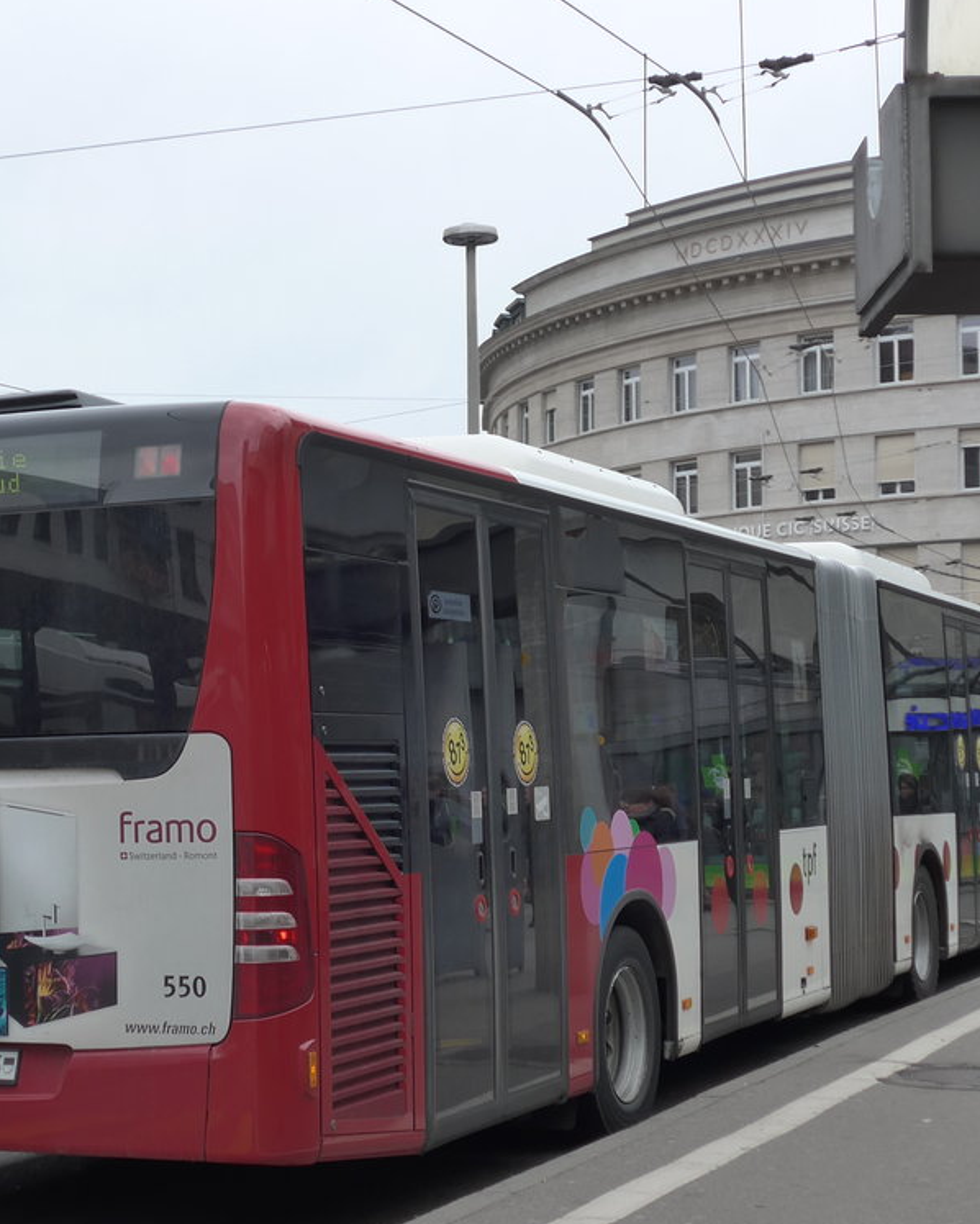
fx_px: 2501
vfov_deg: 27.5
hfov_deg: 22.1
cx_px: 351
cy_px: 649
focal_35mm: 69
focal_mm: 9
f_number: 2.8
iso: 160
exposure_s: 1/500
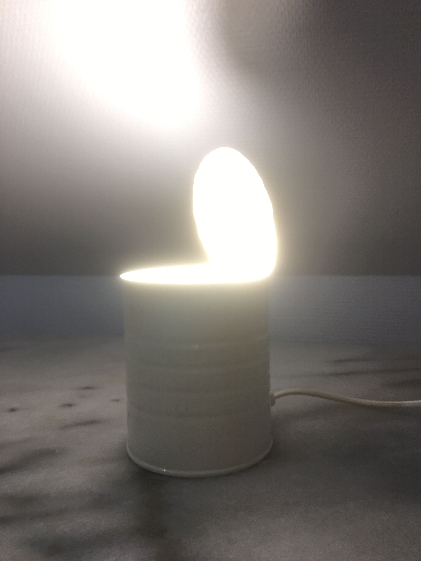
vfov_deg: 61.7
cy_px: 280
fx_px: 470
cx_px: 210
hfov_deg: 48.2
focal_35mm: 29
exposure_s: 1/33
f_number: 2.2
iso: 50
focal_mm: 4.15
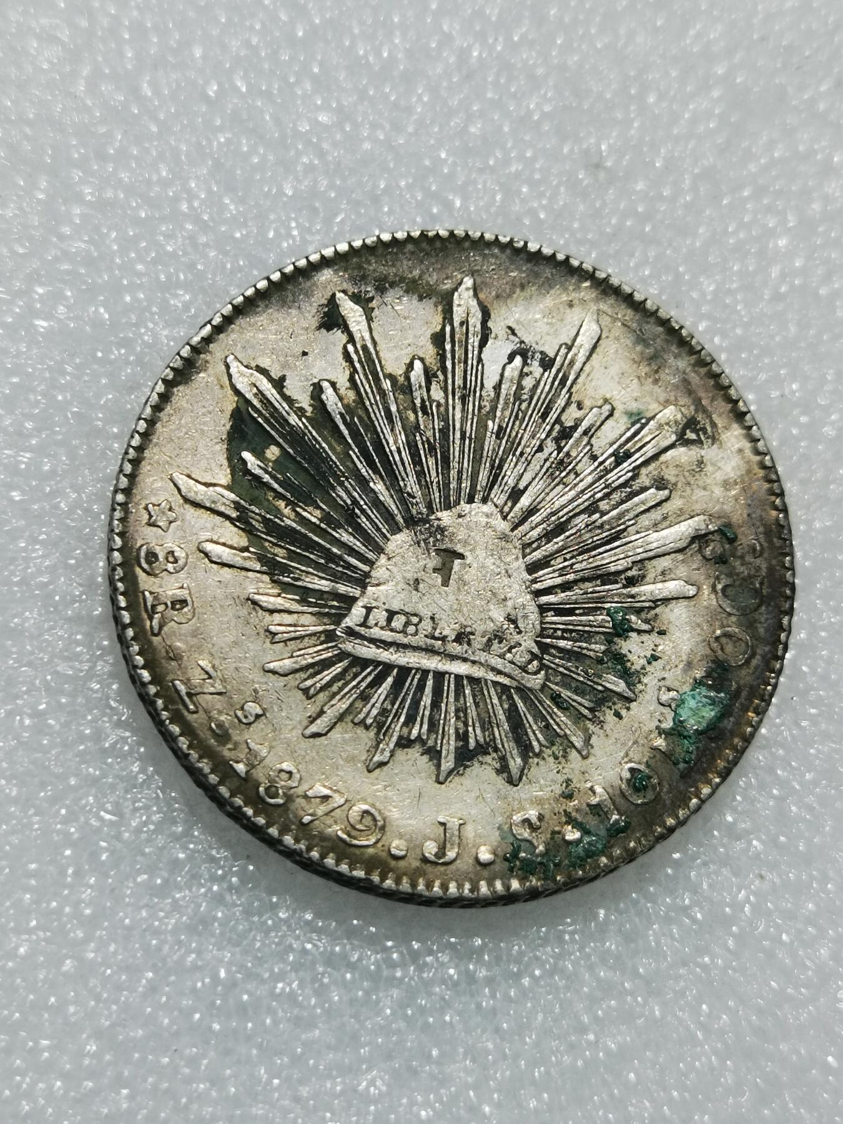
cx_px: 422
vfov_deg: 29.4
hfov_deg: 22.3
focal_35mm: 66
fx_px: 2143
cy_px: 562
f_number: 1.9
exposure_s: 1/100
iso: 100
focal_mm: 6.67
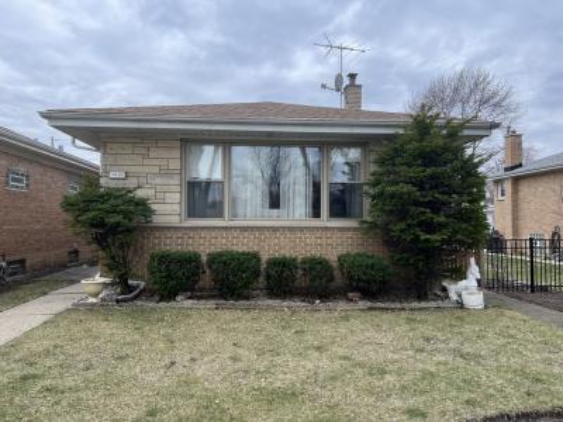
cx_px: 282
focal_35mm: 26
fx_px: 423
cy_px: 211
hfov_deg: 67.3
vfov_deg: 53.1
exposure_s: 1/1159
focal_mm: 5.7
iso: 50
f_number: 1.5
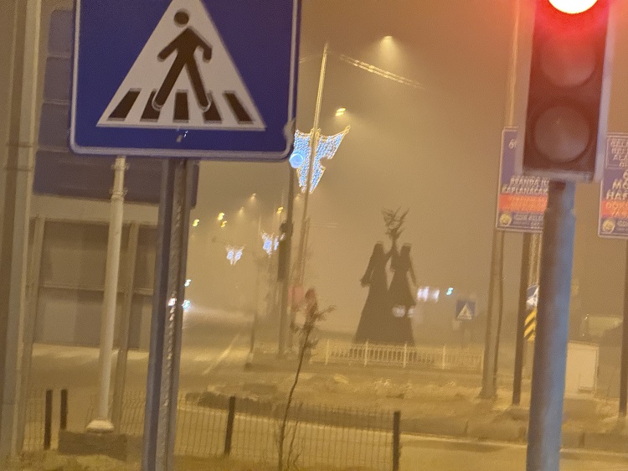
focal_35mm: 120
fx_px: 2176
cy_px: 236
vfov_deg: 12.3
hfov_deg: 16.4
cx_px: 314
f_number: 2.8
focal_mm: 15.66
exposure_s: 1/25
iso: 1250
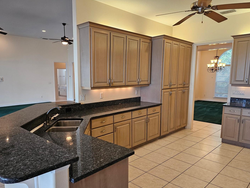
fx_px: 188
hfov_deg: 67.1
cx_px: 111
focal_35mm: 26
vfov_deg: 53.0
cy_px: 102
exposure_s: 1/120
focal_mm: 6.3
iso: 250
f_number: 1.7
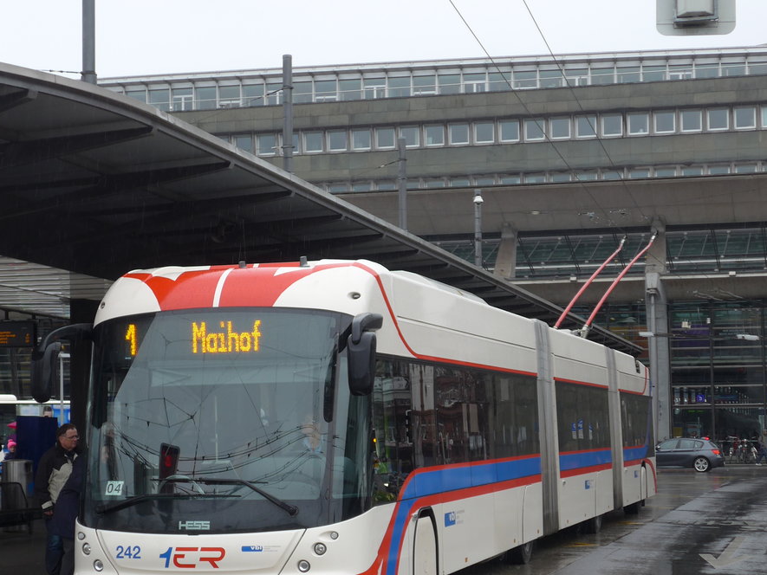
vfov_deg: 18.4
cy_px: 369
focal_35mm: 80
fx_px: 1773
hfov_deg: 24.4
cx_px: 361
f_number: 3.5
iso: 80
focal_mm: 12
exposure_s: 1/125
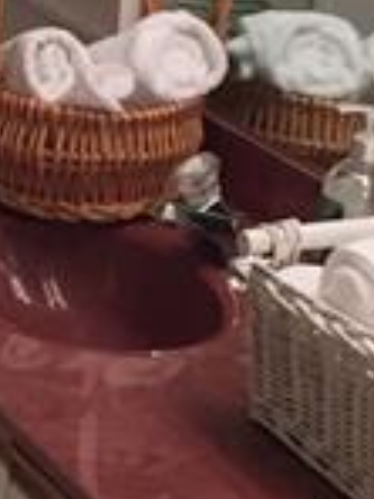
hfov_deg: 9.8
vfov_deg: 13.0
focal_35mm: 150
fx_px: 2161
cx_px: 44
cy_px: 13
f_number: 2.2
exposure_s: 1/30
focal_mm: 4.15
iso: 32
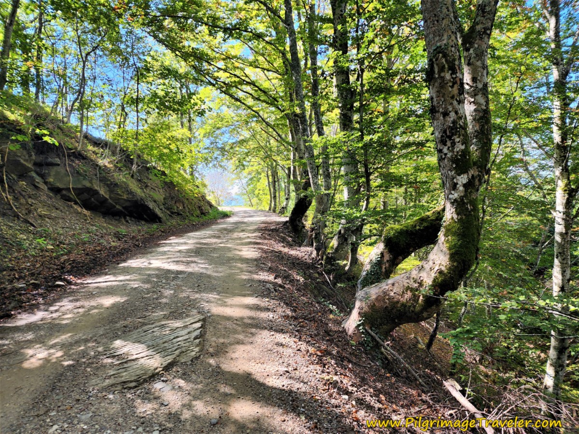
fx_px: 385
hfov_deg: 73.9
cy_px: 217
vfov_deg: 58.9
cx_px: 290
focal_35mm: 23
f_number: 1.8
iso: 50
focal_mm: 6.4
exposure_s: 1/180
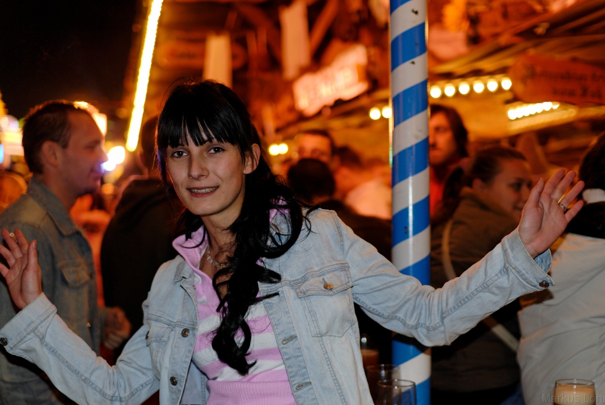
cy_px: 199
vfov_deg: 28.2
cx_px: 307
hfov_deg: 41.1
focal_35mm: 48
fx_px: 808
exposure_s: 1/90
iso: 100
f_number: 1.7
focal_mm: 30
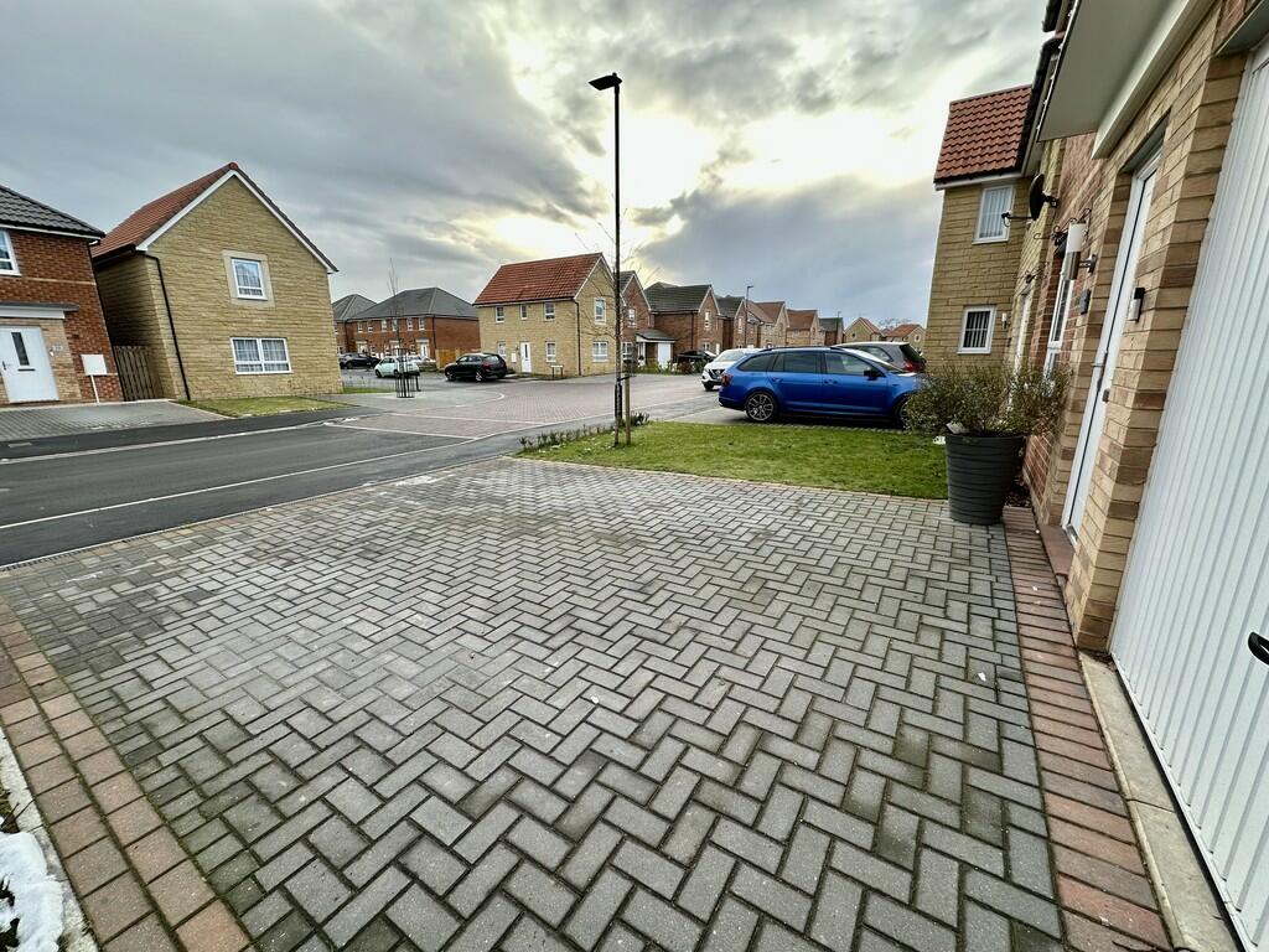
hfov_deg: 102.1
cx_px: 634
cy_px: 476
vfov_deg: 85.7
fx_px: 513
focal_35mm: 14
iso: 40
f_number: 2.2
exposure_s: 1/241
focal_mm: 2.22
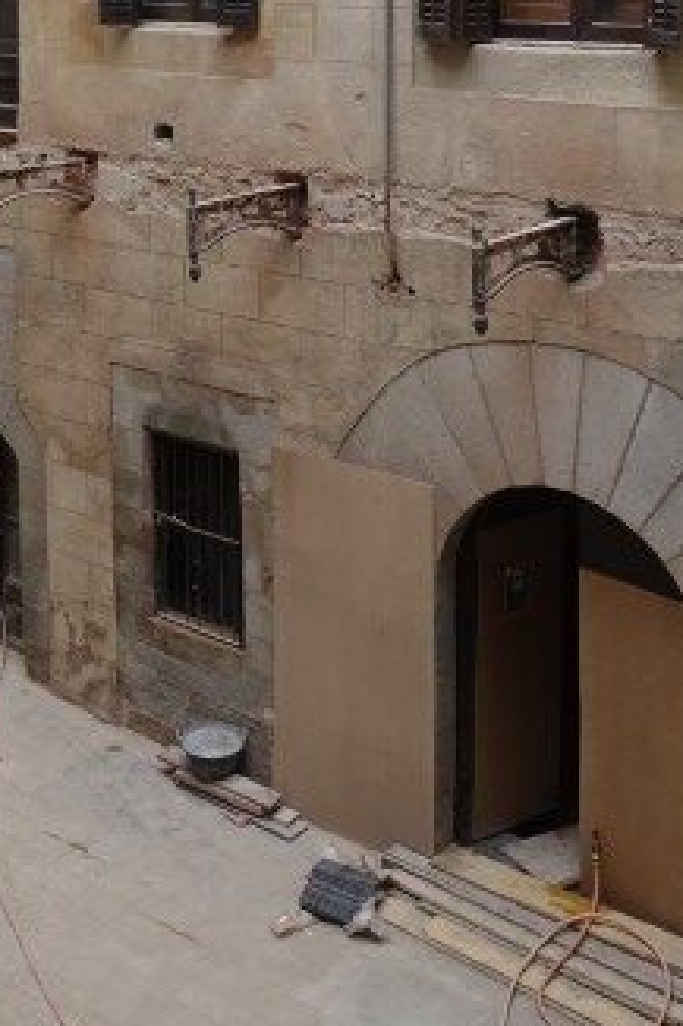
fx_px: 1510
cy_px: 6
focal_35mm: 53
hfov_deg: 25.2
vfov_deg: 34.3
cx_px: 164
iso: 125
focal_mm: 8.8
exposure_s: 1/250
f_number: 4
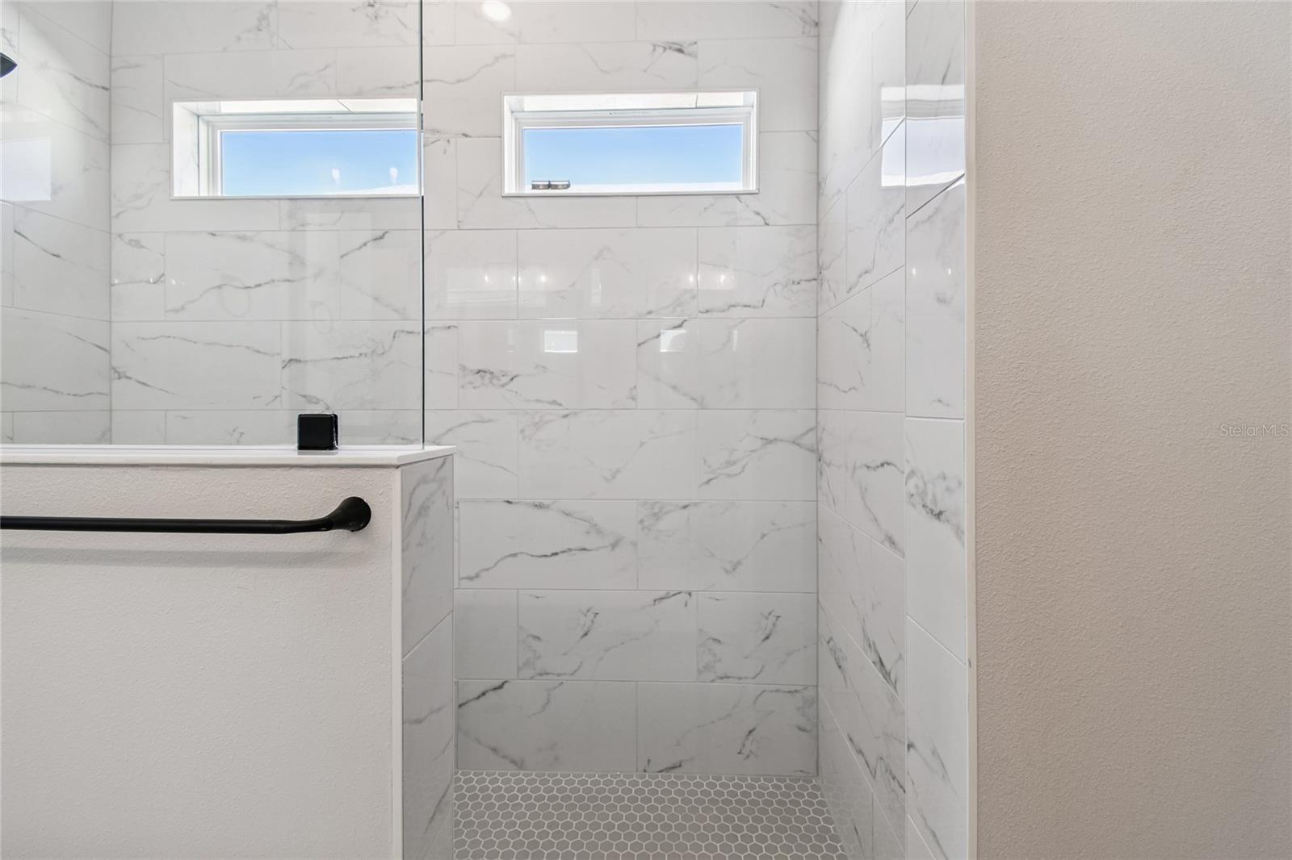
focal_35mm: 15
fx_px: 538
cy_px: 430
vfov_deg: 77.3
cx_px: 646
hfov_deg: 100.4
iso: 100
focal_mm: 10
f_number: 7.1
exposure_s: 1/13
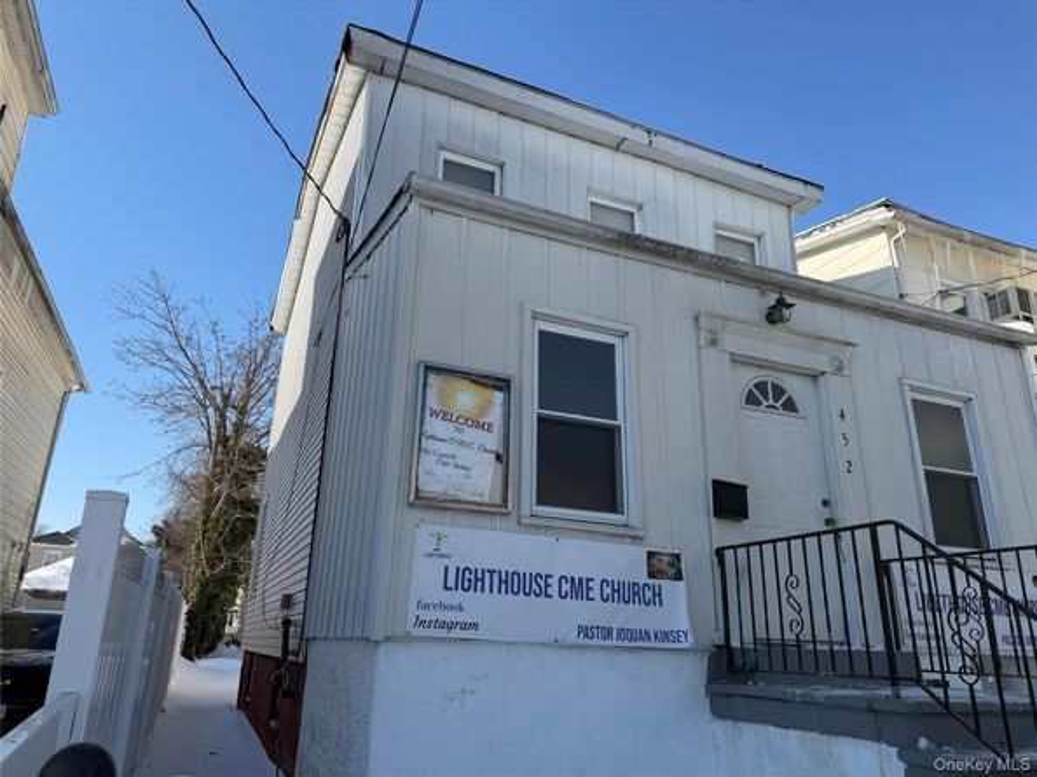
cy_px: 388
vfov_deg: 56.8
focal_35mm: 24
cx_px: 518
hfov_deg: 71.6
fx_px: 719
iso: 80
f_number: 1.78
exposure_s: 1/3953
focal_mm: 6.76
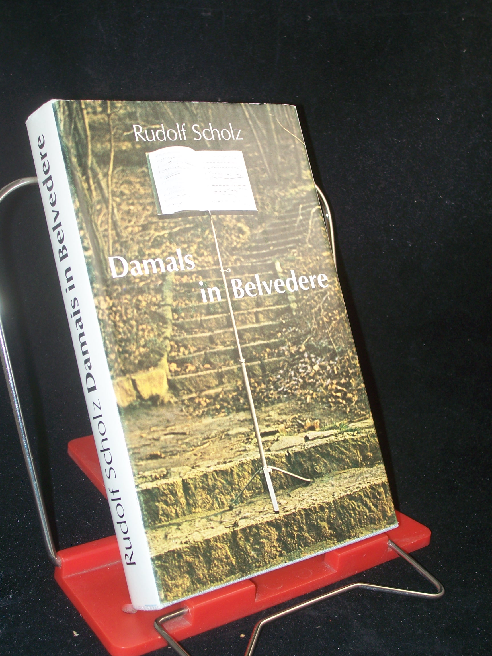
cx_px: 246
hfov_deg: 27.5
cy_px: 328
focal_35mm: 53
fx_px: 1004
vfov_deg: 36.2
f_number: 3.2
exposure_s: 1/80
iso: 80
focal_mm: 8.7
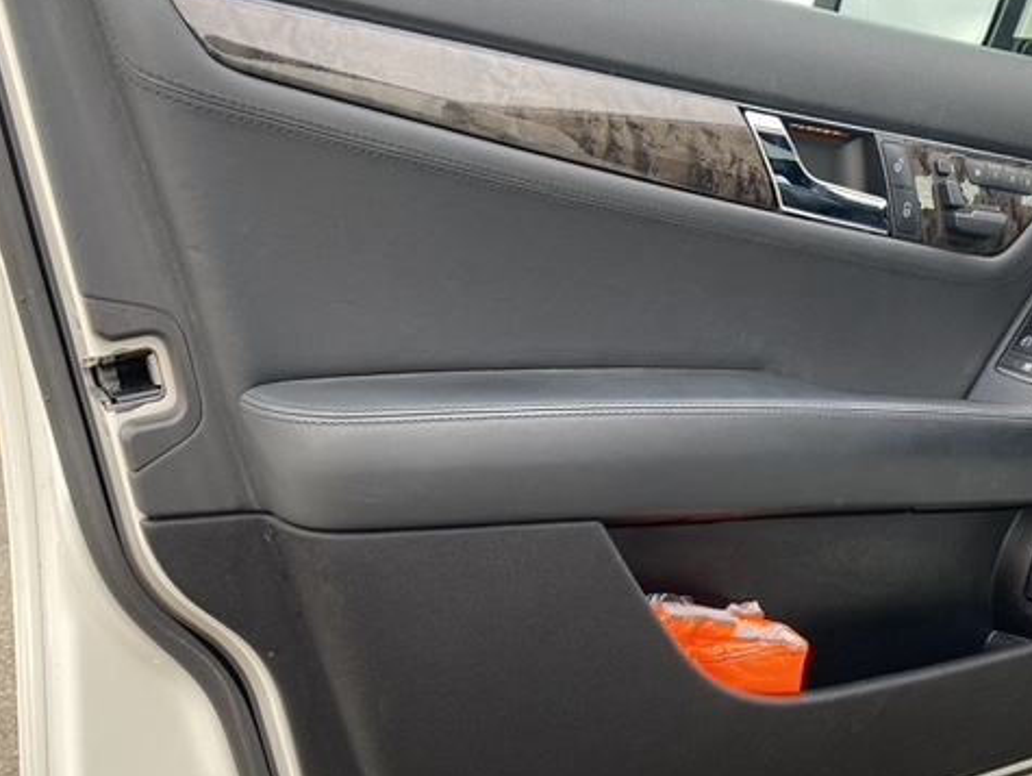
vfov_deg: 40.7
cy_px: 402
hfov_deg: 51.7
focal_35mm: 35
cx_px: 678
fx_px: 1044
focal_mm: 4.25
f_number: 1.8
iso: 100
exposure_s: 1/121
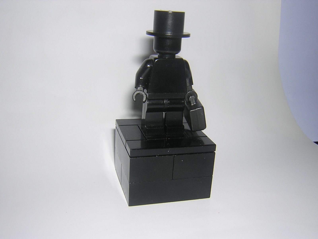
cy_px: 120
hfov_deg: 51.4
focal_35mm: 36
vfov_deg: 39.7
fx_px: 331
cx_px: 159
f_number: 5.2
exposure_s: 1/60.1
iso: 100
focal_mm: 4.7
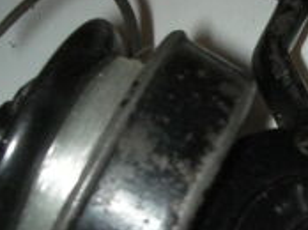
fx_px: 933
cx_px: 312
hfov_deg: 18.2
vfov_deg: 14.1
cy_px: 140
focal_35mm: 105
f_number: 5.6
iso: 200
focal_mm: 6.3
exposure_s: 1/30
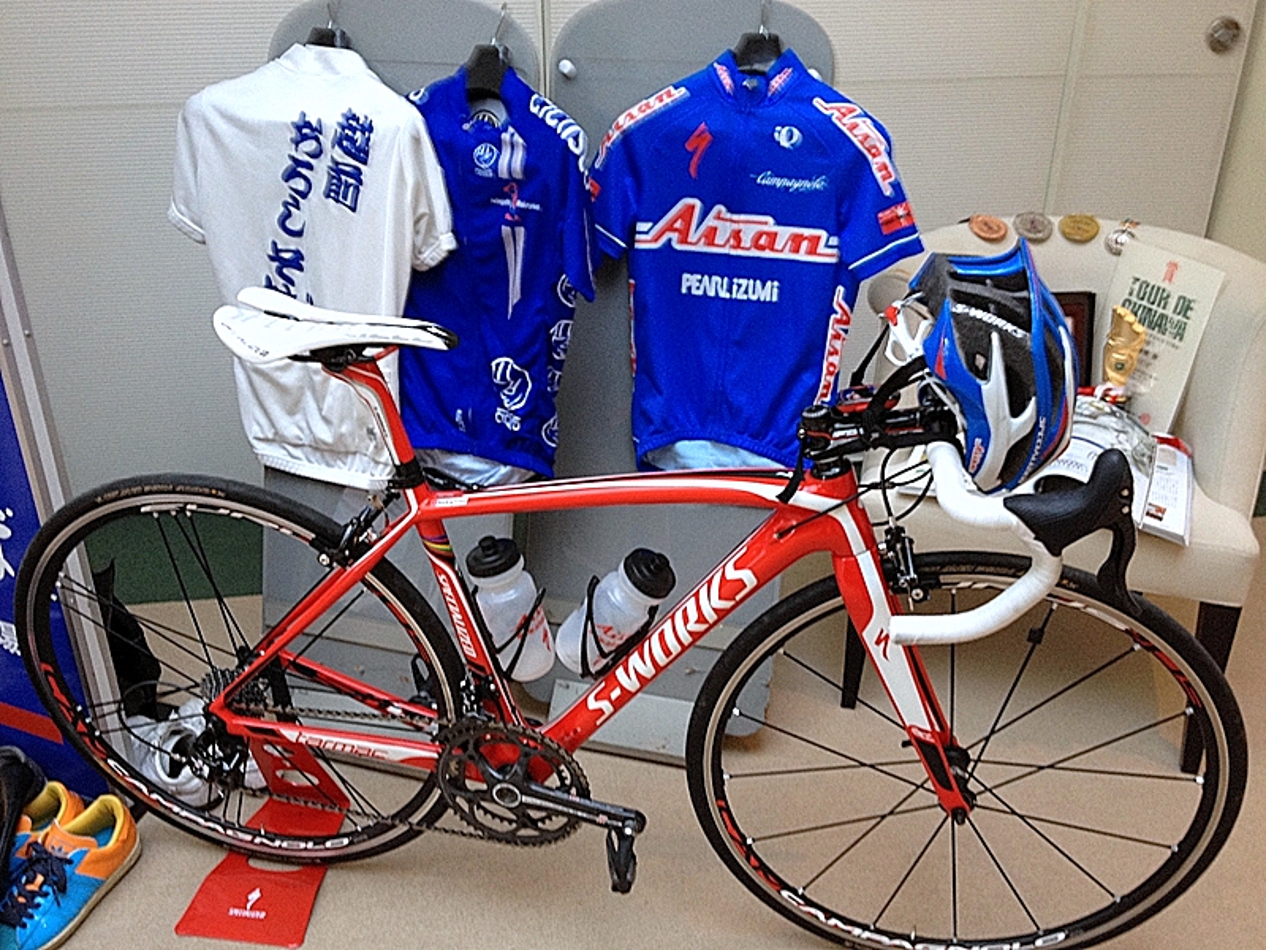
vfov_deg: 40.7
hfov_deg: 52.6
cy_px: 475
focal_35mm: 35
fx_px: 1280
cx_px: 633
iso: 100
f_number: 2.4
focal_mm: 4.28
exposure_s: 1/20
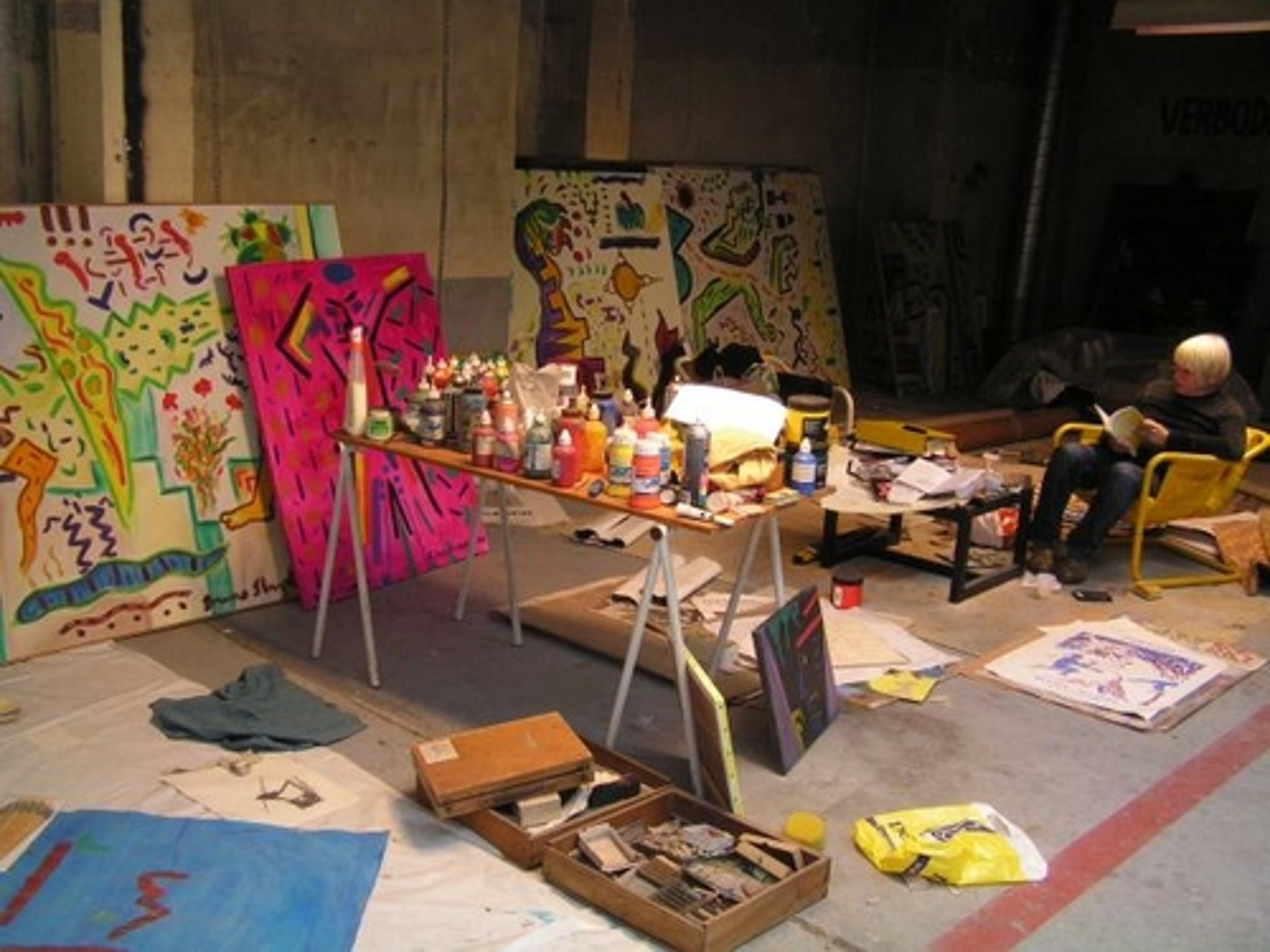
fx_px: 1394
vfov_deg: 37.7
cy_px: 476
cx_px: 635
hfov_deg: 49.0
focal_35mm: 38
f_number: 2.8
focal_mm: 6.3
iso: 125
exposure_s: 1/40
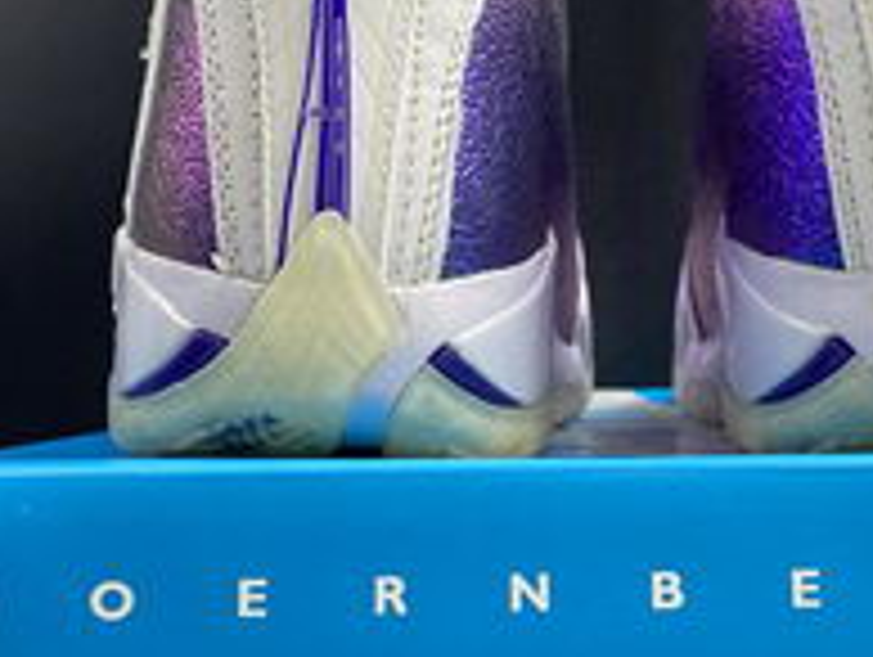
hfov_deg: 28.7
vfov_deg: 21.9
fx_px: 1692
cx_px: 608
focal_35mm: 67
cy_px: 434
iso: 125
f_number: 1.8
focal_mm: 4.25
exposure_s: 1/121
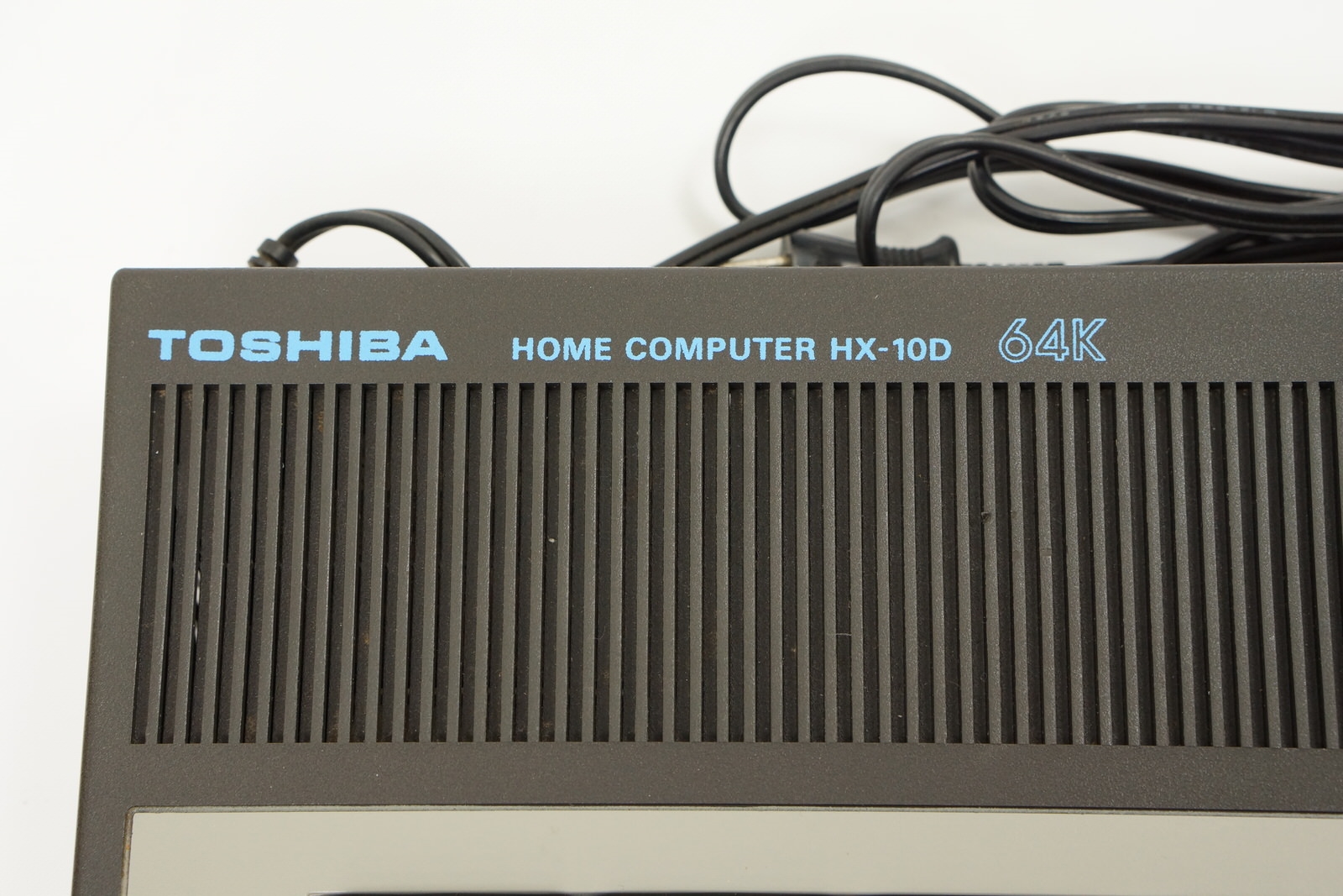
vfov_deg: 18.2
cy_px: 448
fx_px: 2798
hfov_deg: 27.0
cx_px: 672
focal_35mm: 75
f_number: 6.3
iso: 800
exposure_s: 1/25
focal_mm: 50
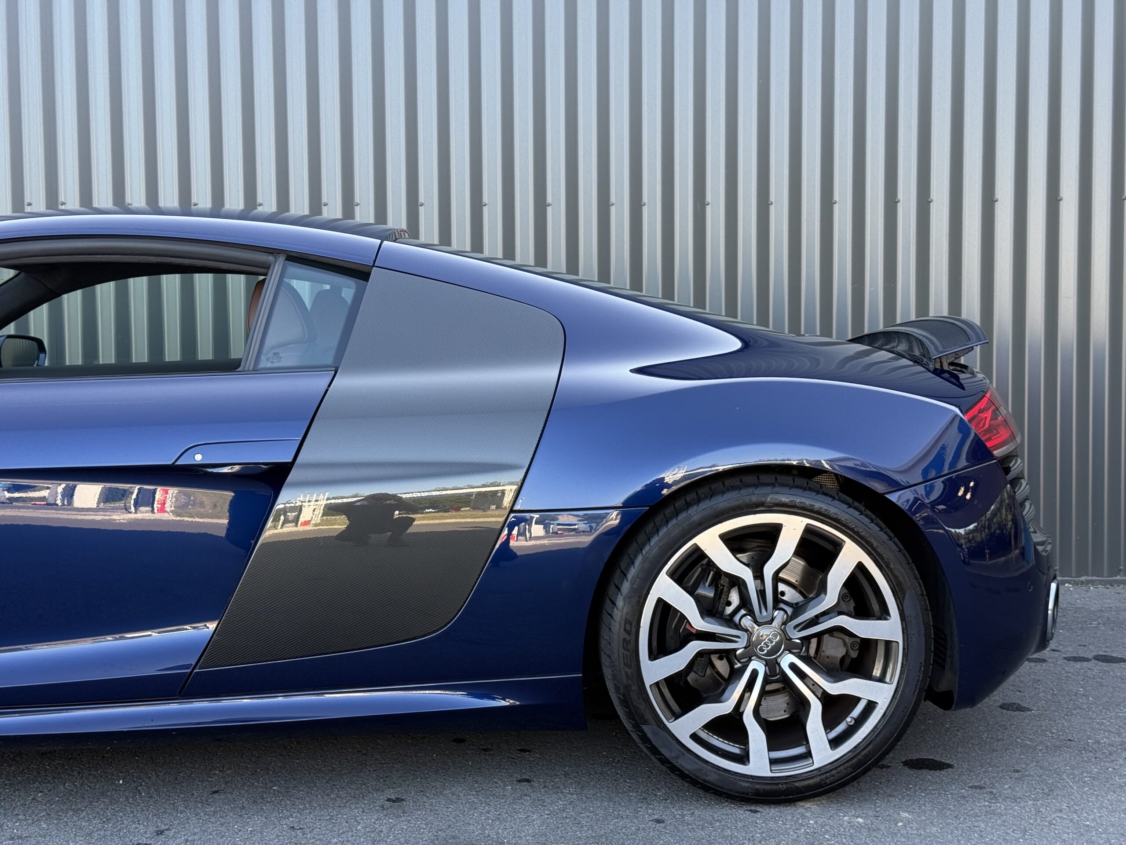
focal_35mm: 48
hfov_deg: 39.7
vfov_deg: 30.3
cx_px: 563
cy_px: 422
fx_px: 1561
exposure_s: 1/327
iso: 80
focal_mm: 6.76
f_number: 1.78
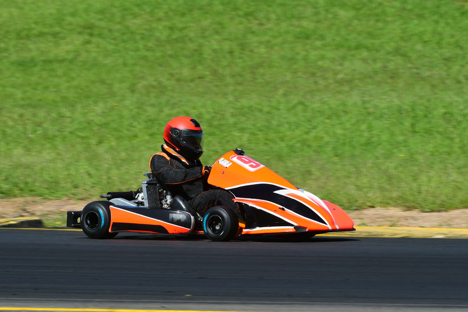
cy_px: 156
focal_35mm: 510
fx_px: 6632
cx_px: 234
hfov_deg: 4.0
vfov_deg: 2.7
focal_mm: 340
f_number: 11
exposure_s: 1/640
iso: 400
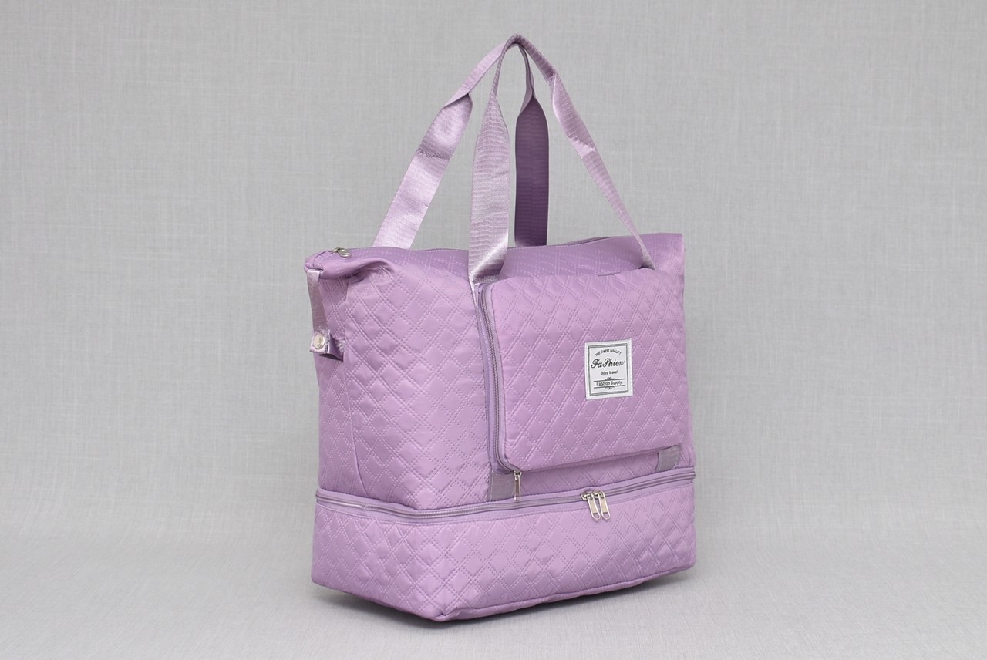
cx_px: 494
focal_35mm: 51
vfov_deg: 26.5
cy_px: 330
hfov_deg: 38.8
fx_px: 1399
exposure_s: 1/60
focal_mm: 34
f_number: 5.6
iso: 100
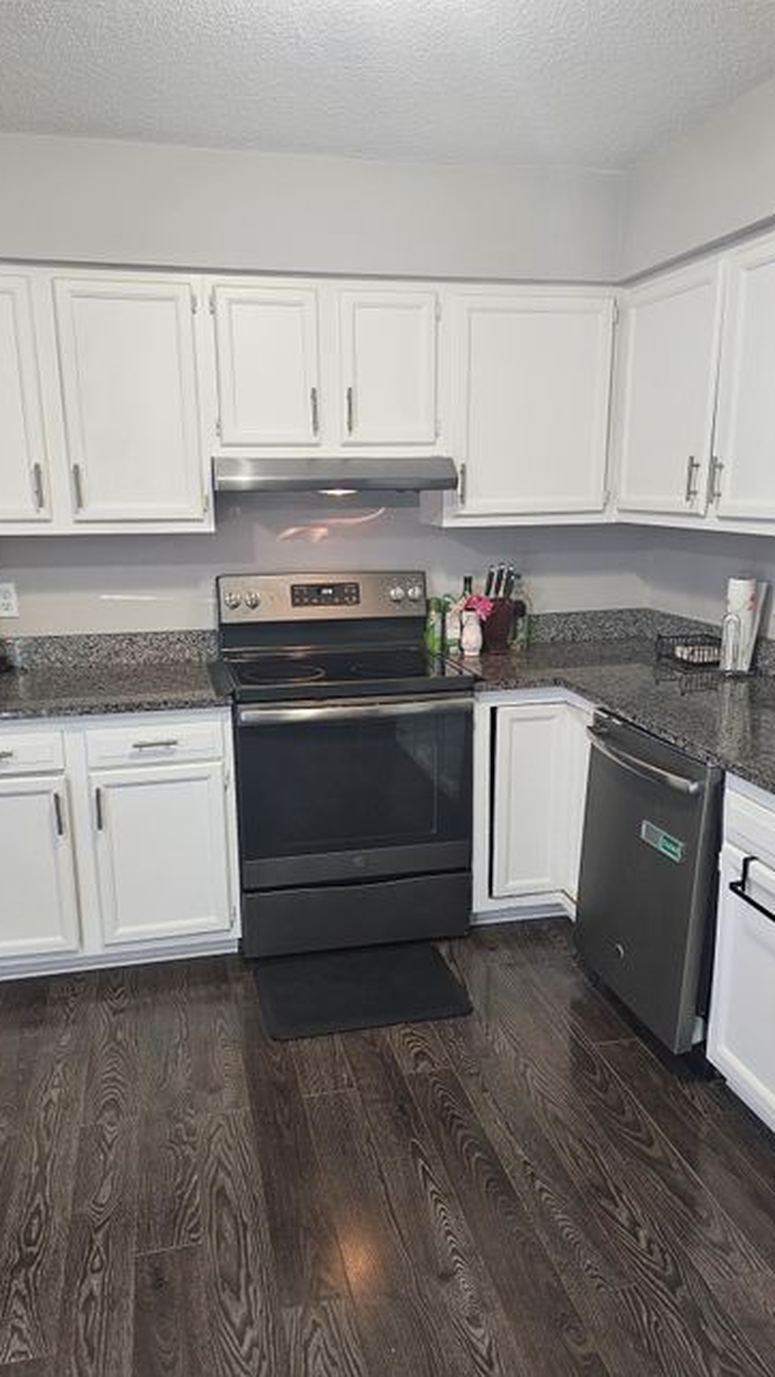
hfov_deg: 44.4
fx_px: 949
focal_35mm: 26
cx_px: 383
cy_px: 708
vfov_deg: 71.9
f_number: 1.7
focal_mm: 6.3
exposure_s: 1/120
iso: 640
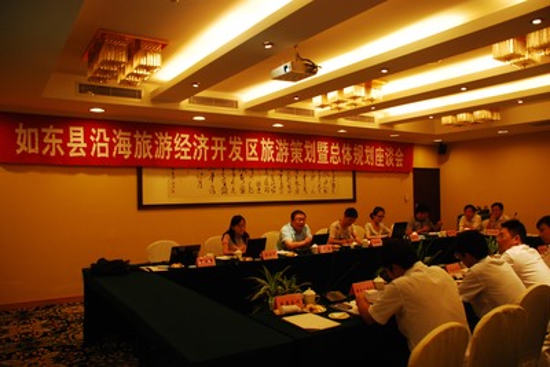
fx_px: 458
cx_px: 275
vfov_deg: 43.6
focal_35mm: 30
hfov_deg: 61.9
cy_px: 184
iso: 400
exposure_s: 1/50
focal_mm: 20
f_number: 3.8
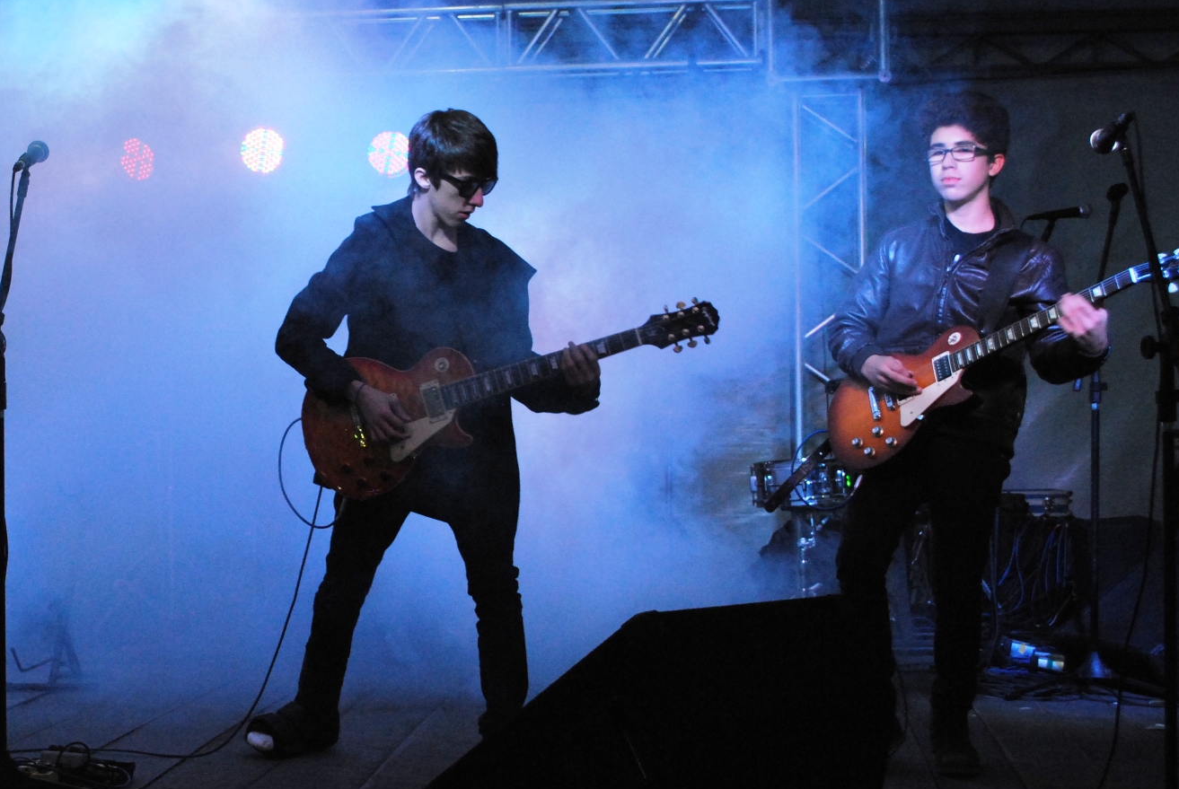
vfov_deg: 19.8
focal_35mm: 69
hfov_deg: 28.8
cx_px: 299
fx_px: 2262
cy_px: 423
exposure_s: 1/60
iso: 800
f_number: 4.5
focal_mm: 30
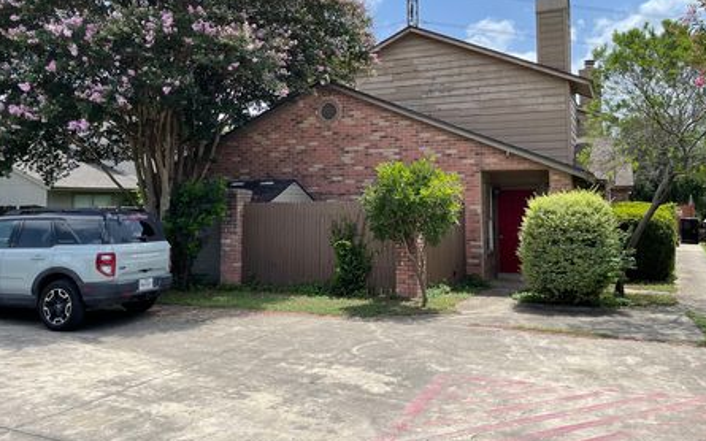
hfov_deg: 61.2
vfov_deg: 40.3
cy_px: 164
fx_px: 596
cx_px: 355
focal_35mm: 31
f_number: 1.6
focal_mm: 5.1
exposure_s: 1/2123
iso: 32
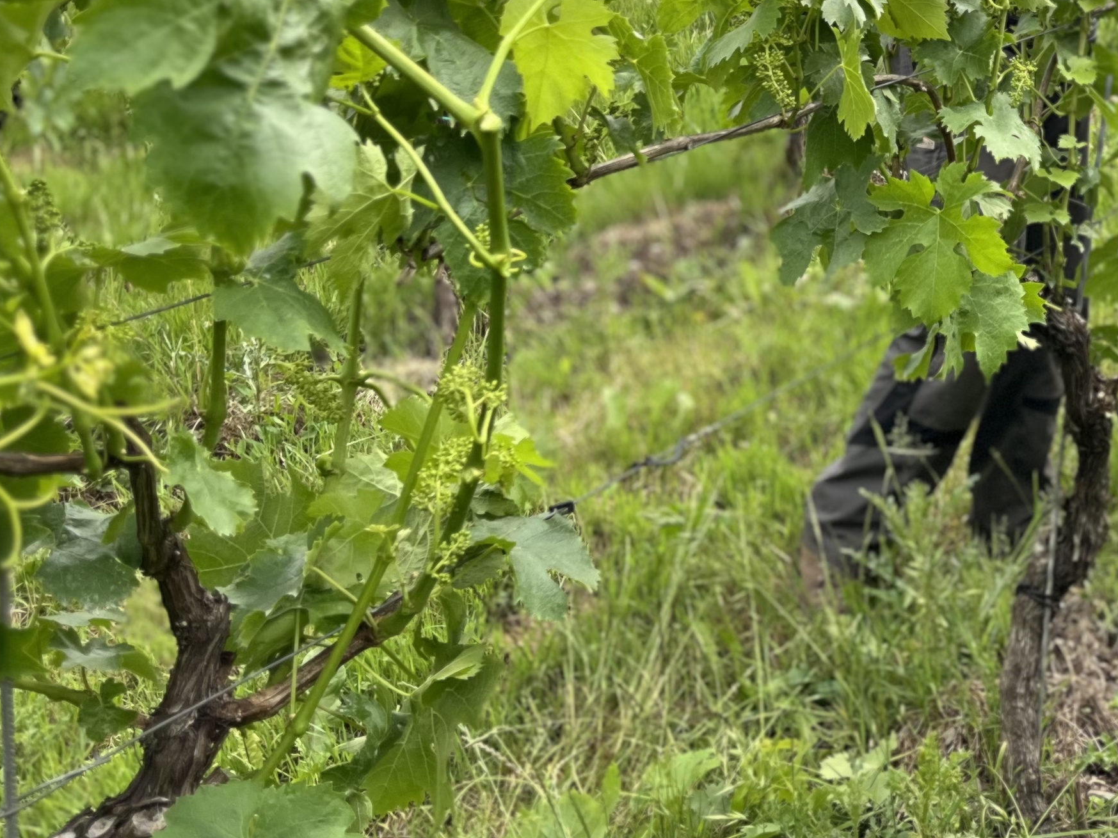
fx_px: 1938
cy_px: -48
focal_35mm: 60
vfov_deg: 23.2
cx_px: 1137
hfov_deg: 29.8
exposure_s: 1/639
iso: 50
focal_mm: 5.1
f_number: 1.6
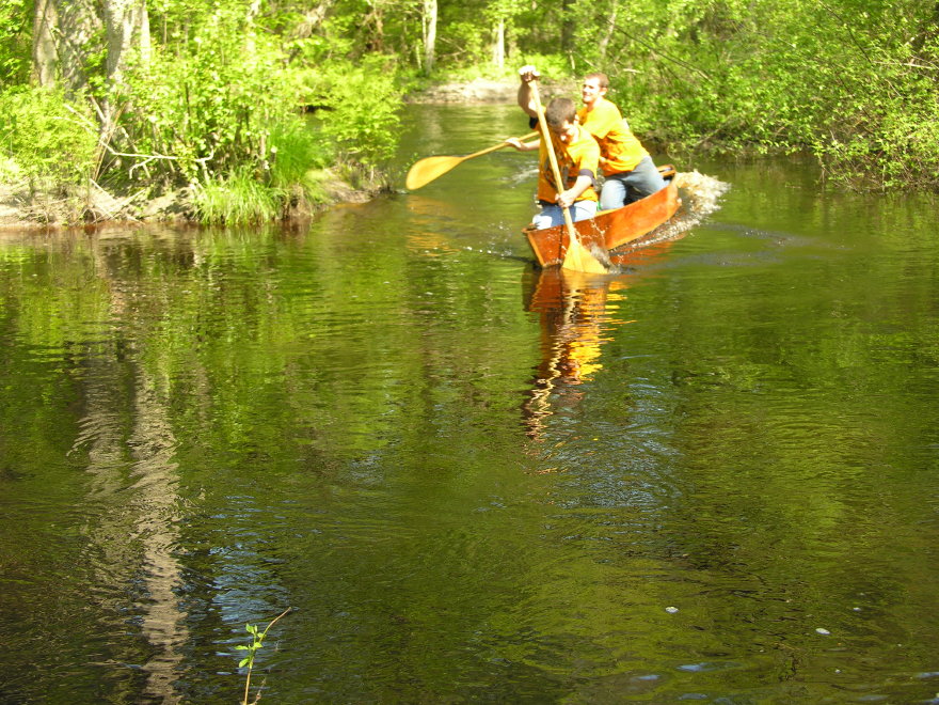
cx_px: 470
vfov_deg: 27.0
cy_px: 352
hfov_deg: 35.5
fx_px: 1465
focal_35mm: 54
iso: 50
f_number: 3.1
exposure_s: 1/125
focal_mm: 13.8
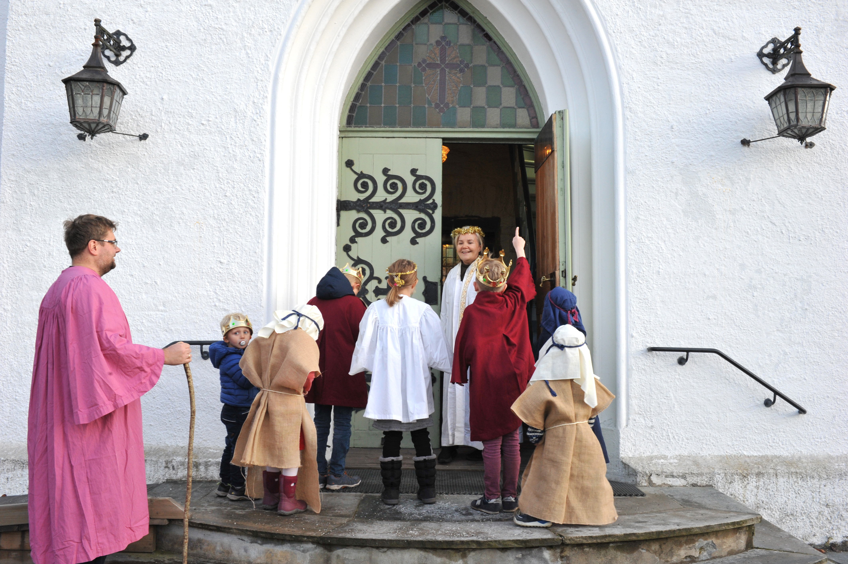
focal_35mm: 35
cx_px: 424
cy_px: 282
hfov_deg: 54.5
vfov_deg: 37.8
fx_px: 824
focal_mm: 35
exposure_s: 1/50
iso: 1000
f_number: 16
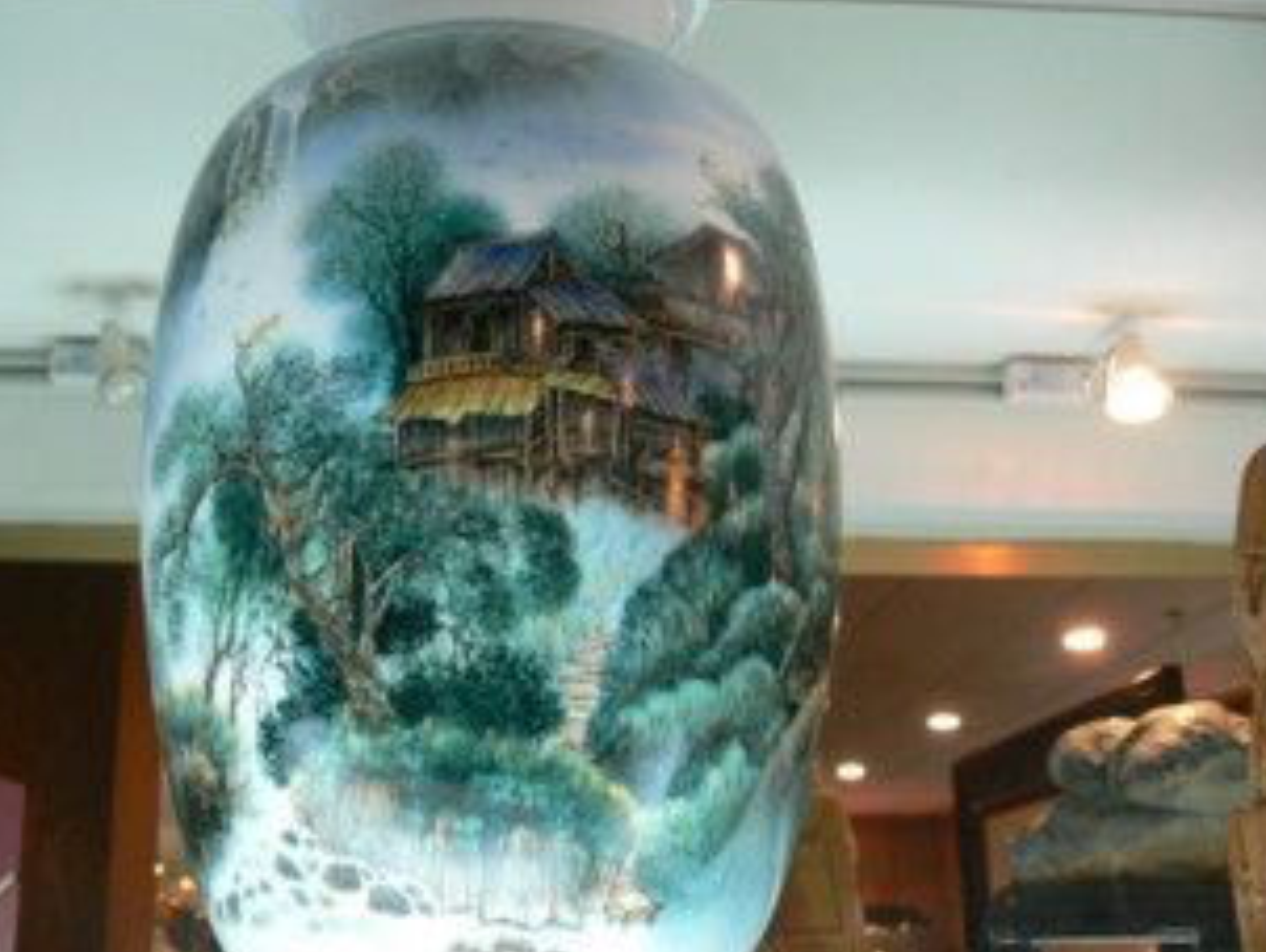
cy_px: 510
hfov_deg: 42.6
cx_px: 482
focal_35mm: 44
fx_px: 1610
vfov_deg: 32.9
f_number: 2.8
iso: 160
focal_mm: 7.4
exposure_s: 1/30
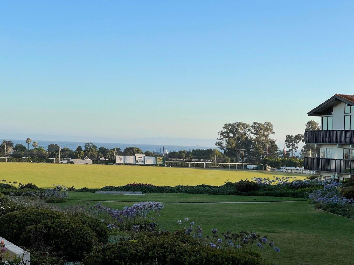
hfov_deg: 30.3
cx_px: 177
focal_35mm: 64
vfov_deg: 22.9
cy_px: 132
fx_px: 655
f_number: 2.2
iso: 20
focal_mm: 7.5
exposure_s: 1/567
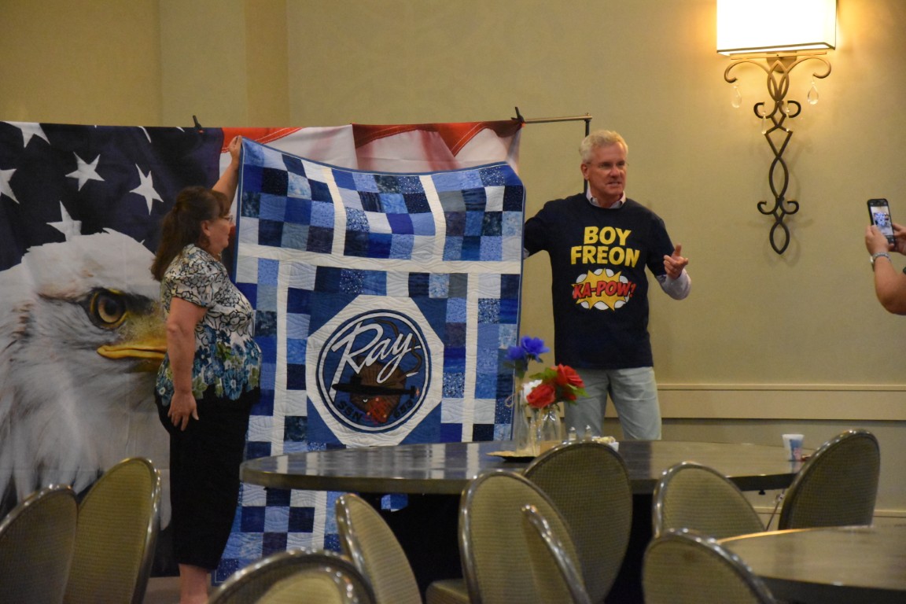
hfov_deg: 14.0
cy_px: 302
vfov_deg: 9.3
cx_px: 453
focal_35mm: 147
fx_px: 3699
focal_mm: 98
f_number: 5.6
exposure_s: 1/125
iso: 9000
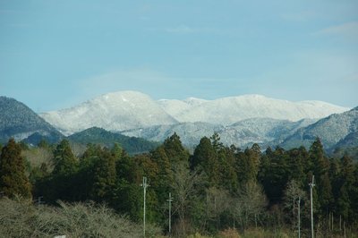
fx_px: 1709
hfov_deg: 12.0
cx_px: 179
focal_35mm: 172
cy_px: 119
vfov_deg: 8.0
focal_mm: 115
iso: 200
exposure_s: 1/400
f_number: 8
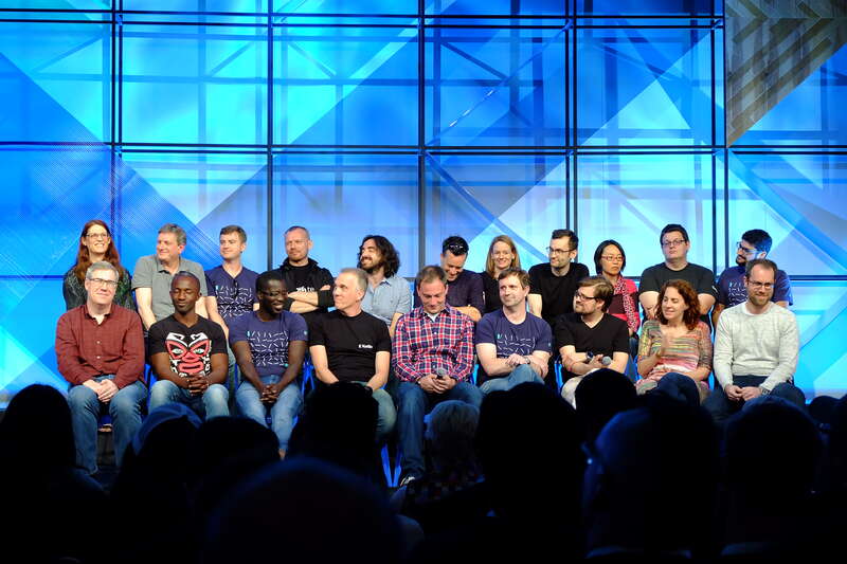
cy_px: 282
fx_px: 1646
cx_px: 424
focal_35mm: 70
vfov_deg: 19.4
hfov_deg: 28.8
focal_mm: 46.7
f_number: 5.6
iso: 1000
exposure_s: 1/60
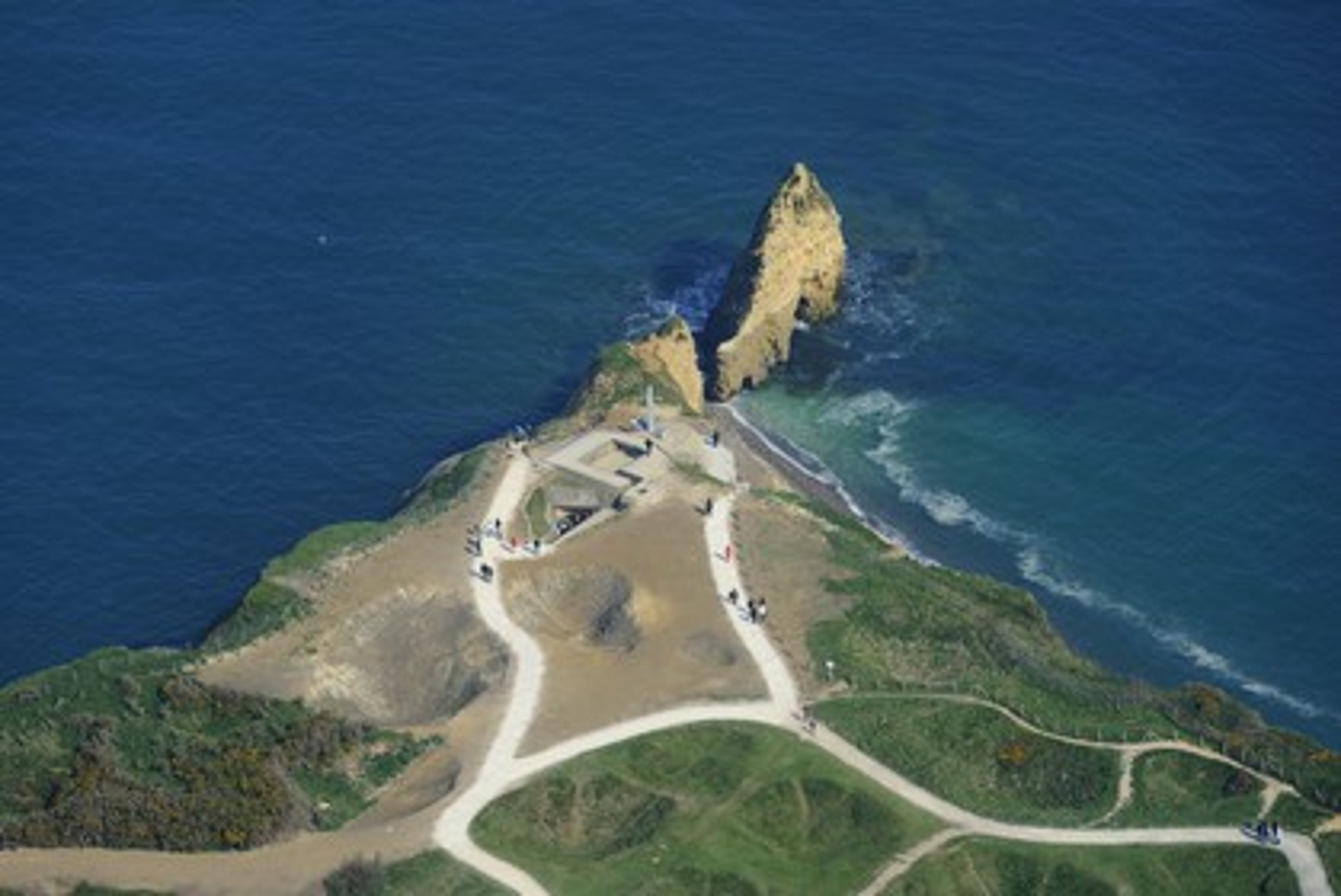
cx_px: 670
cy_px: 448
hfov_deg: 10.3
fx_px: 7455
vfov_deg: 6.9
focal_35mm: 200
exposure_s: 1/1600
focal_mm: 200
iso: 400
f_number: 5.6
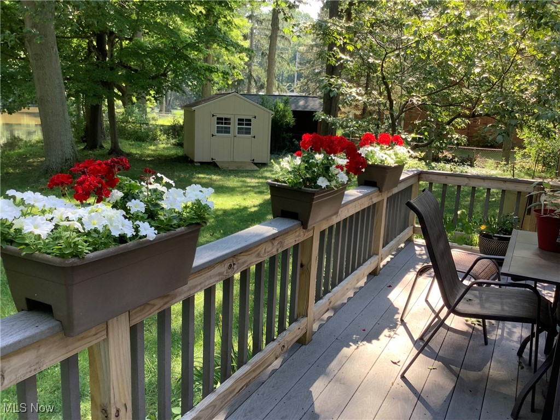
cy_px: 210
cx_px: 280
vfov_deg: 45.4
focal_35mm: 31
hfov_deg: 58.4
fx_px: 502
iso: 40
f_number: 2.4
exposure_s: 1/120
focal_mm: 3.3
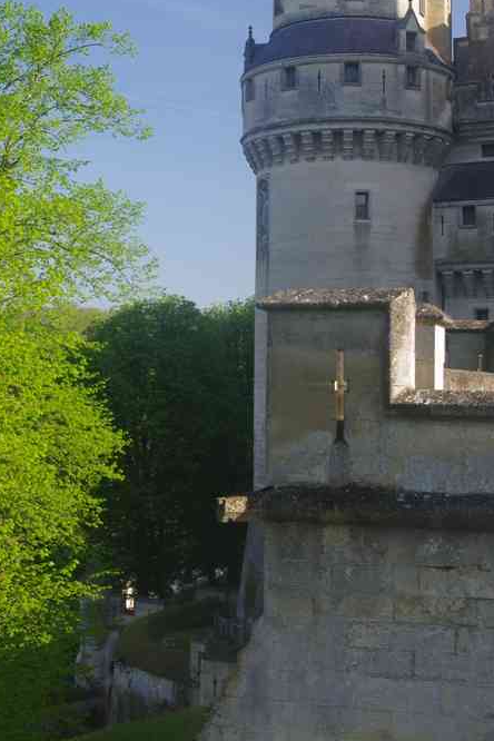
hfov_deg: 21.5
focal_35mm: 63
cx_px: 180
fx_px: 1297
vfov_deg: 31.8
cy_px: 318
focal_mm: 28
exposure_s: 1/60
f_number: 9
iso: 200
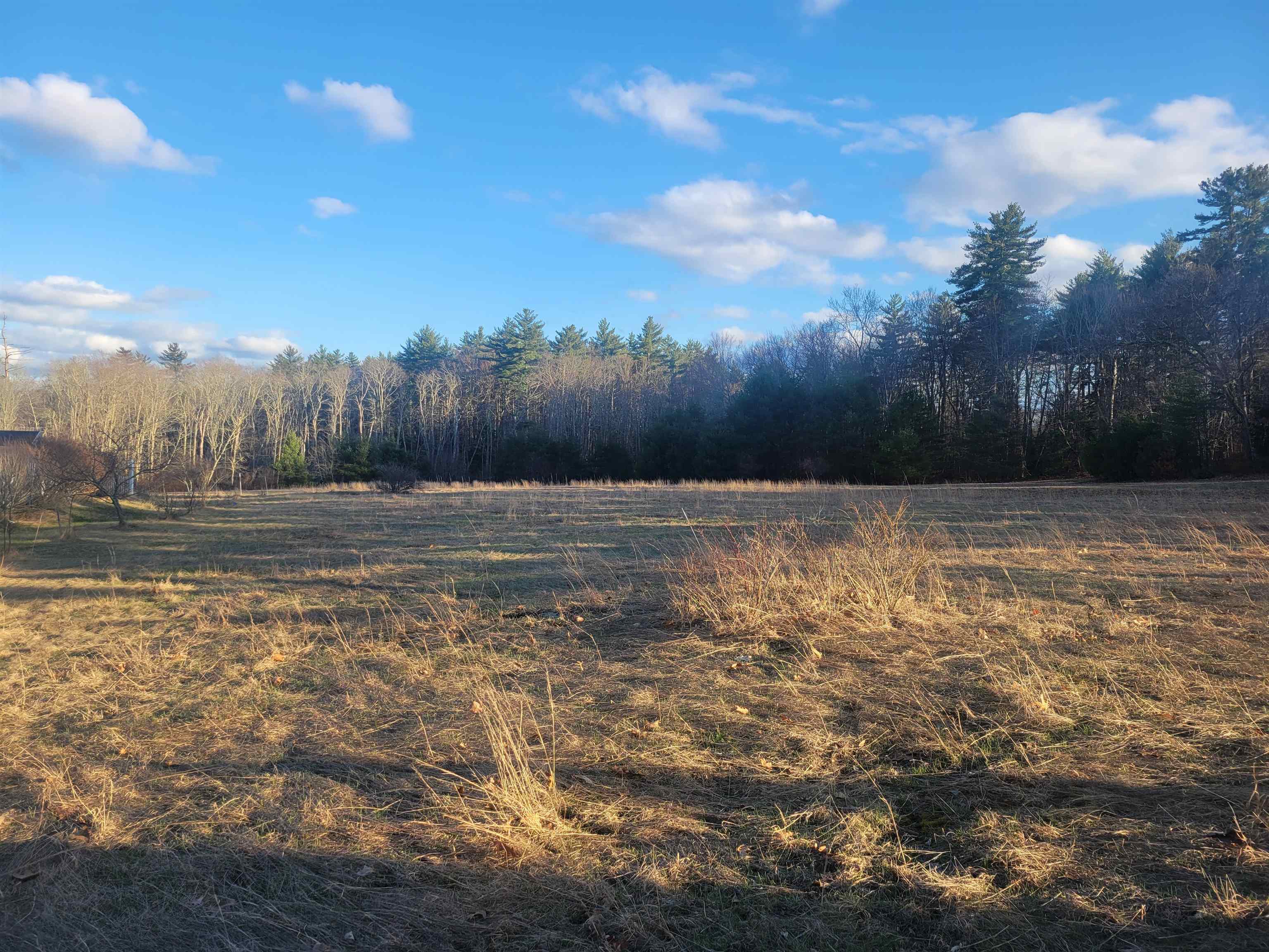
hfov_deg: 67.3
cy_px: 476
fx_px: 953
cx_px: 634
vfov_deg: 53.1
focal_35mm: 26
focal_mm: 5.4
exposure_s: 1/834
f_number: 1.8
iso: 40
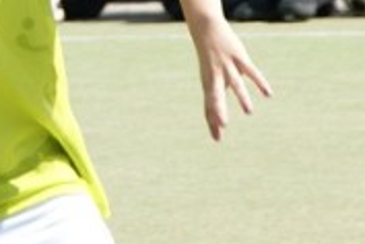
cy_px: -267
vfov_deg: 1.5
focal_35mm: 938
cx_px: -39
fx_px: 9510
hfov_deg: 2.2
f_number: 8
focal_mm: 140
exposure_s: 1/400
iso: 200
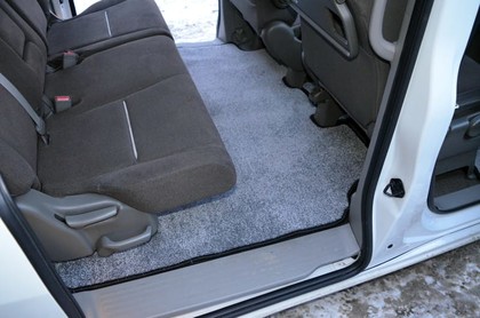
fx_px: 399
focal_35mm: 30
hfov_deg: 62.0
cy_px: 159
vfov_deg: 43.4
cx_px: 240
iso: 3200
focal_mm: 20
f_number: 3.5
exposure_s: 1/60
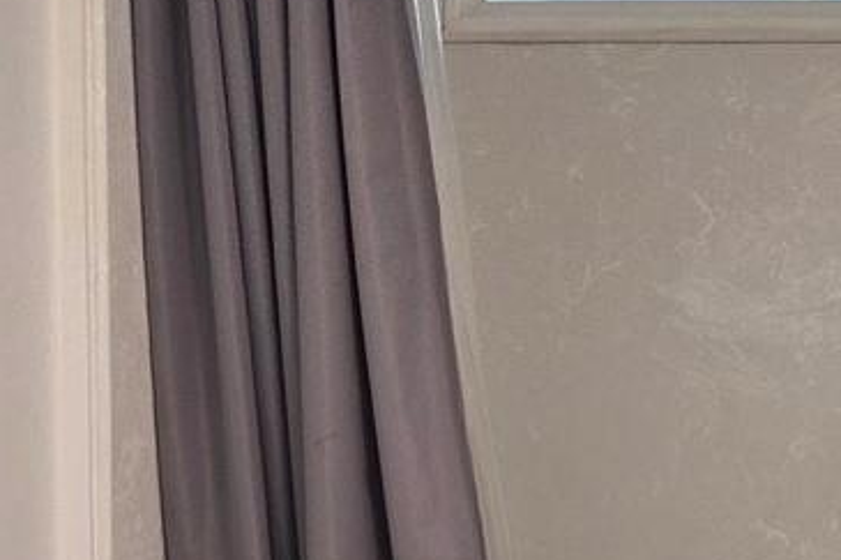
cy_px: 463
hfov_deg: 19.4
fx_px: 2452
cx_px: 509
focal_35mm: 105
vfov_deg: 13.0
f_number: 1.8
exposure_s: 1/120
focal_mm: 5.4
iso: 200
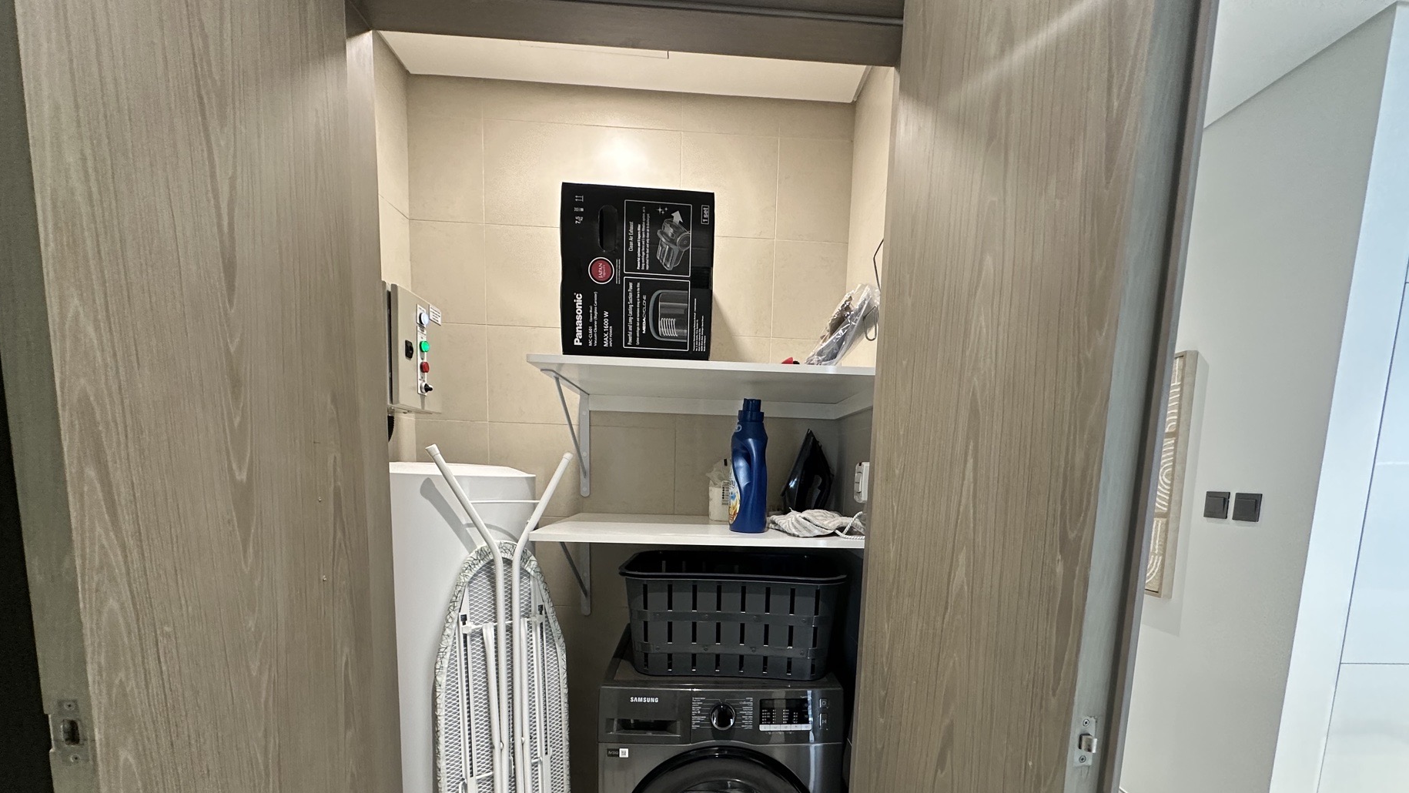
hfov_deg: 99.3
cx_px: 731
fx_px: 598
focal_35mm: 16
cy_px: 542
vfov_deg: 65.0
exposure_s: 1/100
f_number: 2.2
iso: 250
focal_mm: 2.22
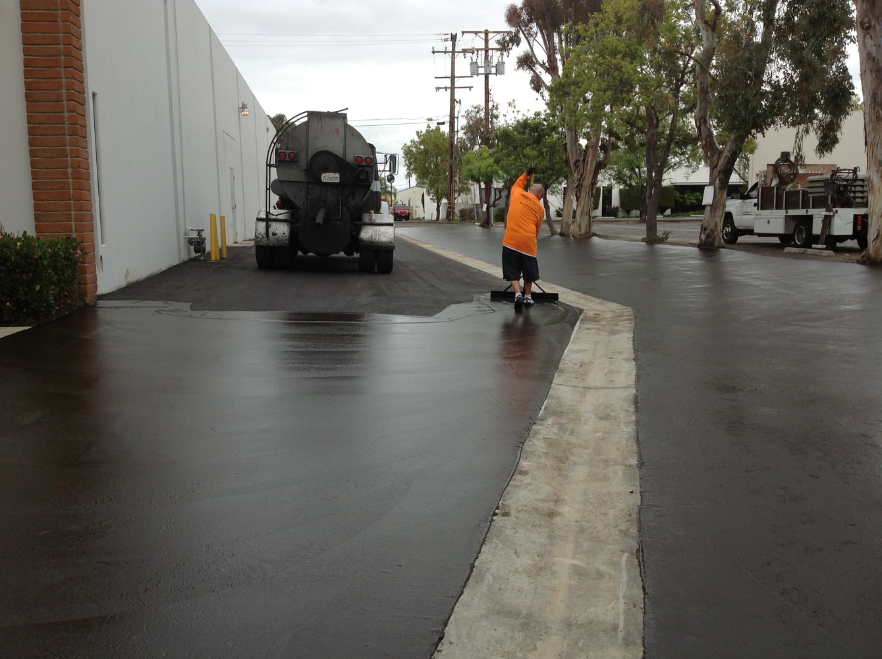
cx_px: 441
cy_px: 330
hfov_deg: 52.7
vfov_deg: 40.6
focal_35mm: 35
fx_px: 890
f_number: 2.4
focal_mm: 4.28
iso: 50
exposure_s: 1/426
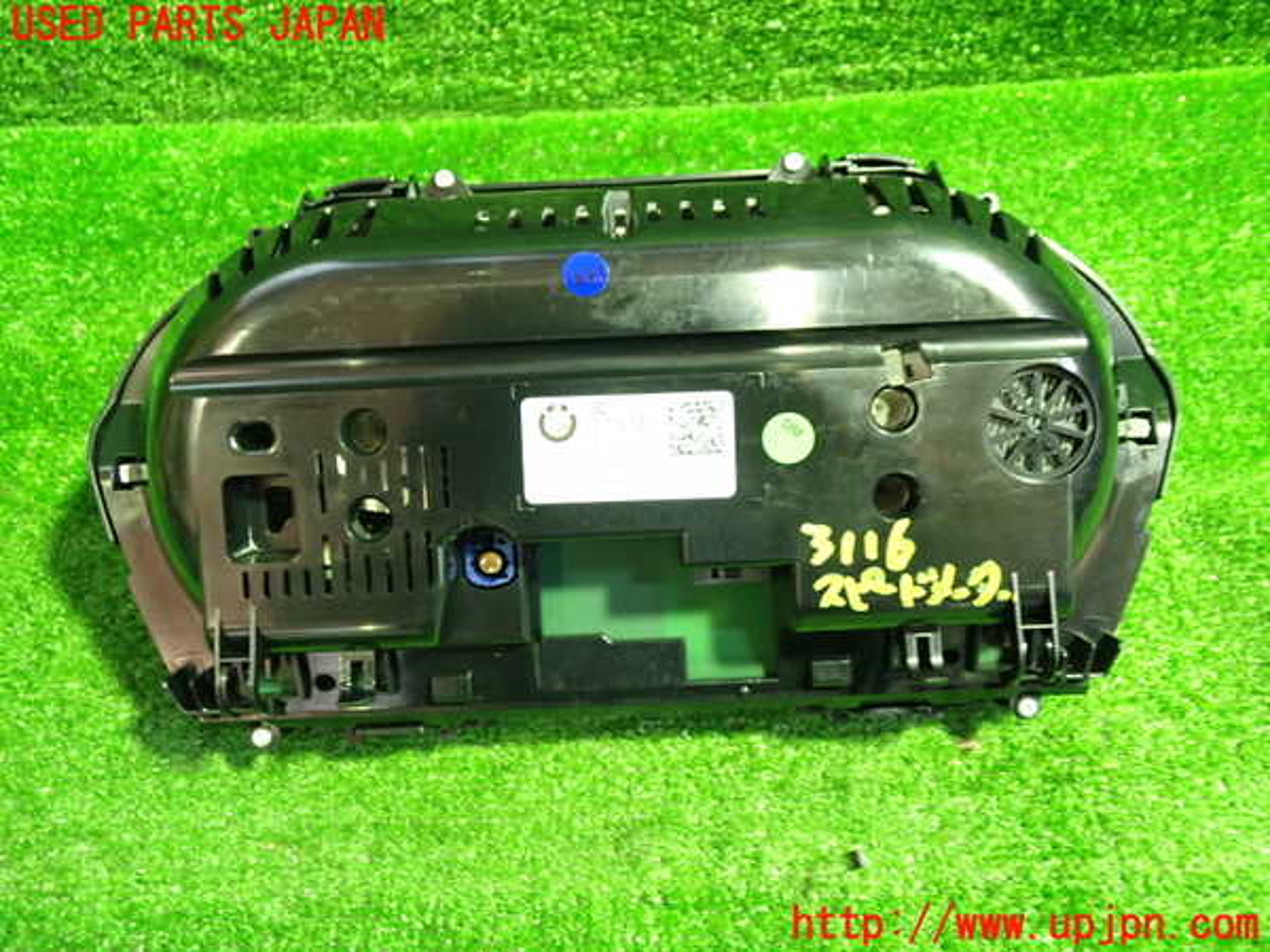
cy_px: 476
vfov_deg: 46.8
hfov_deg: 60.0
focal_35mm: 30
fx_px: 1101
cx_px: 635
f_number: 2.3
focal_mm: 5.4
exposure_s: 1/25
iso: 800
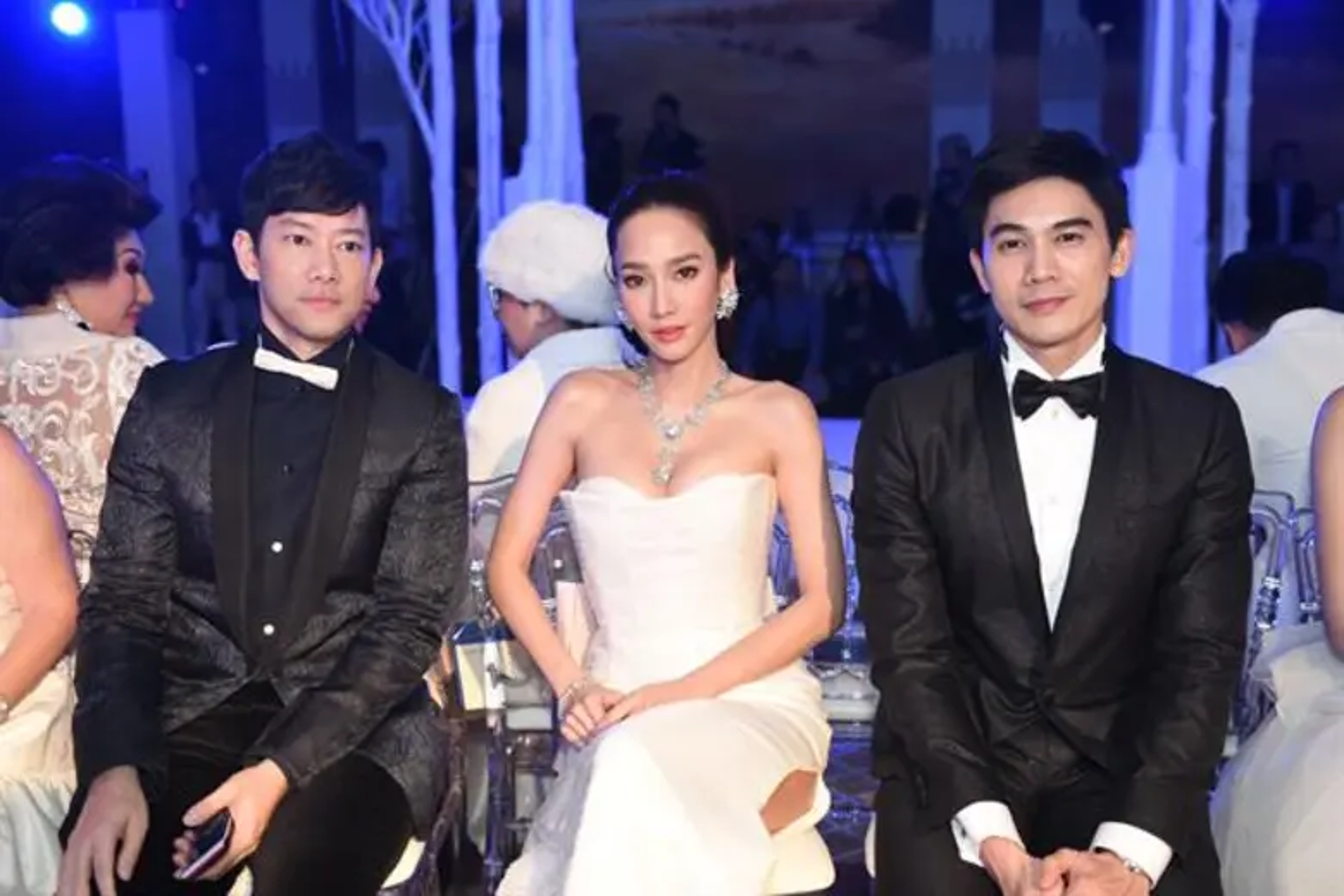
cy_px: 448
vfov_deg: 31.9
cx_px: 672
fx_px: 1568
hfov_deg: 46.4
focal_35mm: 42
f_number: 3.2
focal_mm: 42
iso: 1600
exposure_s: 1/160
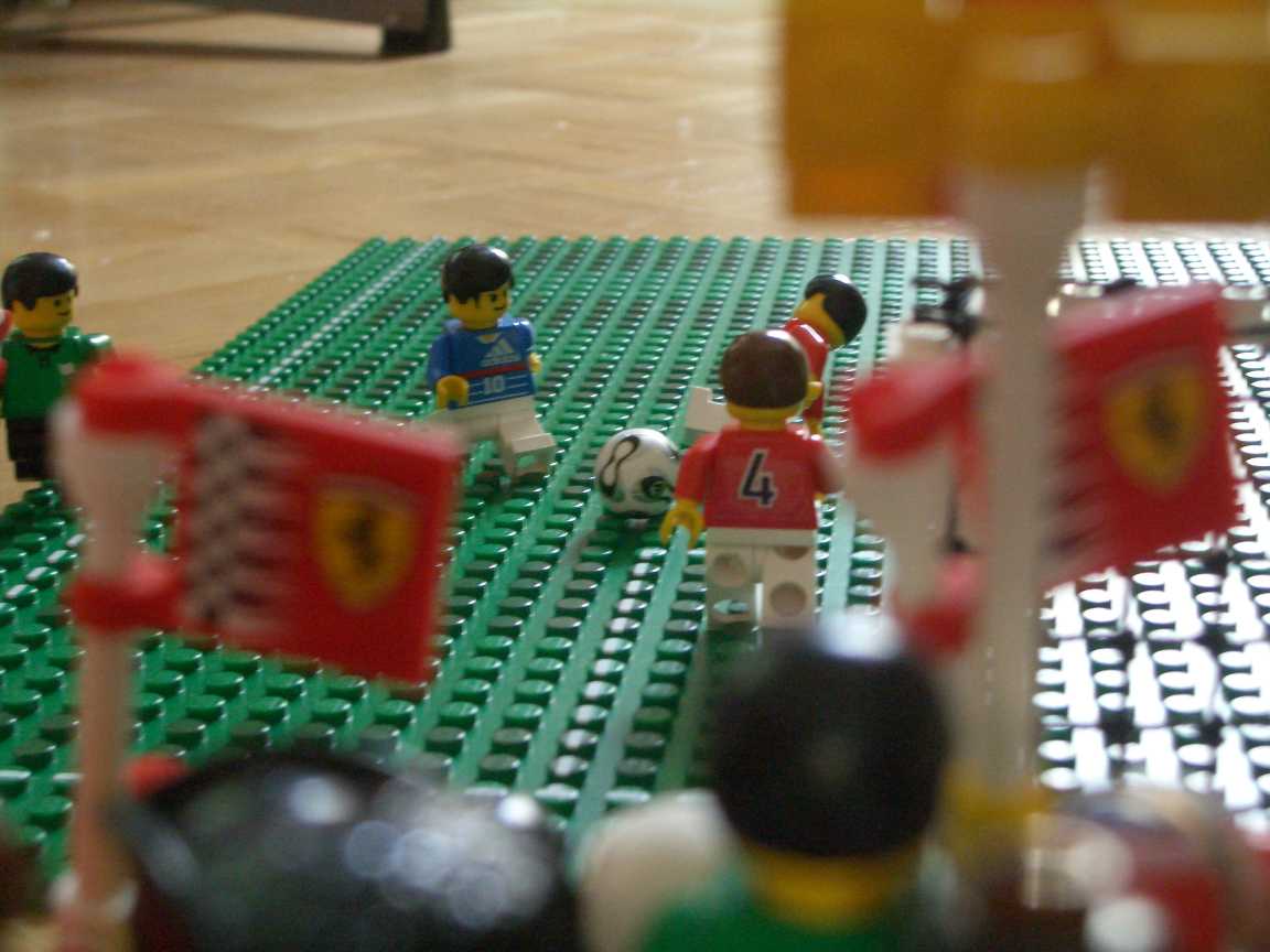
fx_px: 2275
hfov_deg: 31.2
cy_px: 476
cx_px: 635
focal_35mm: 62
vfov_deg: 23.7
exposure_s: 1/20
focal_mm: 10.2
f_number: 3.5
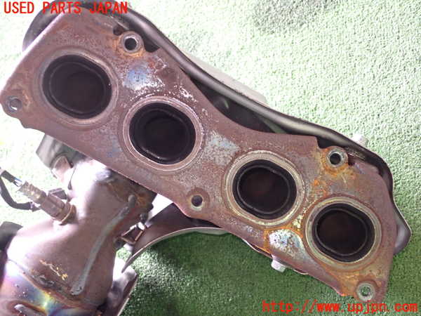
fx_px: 499
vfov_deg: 35.1
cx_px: 210
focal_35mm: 41
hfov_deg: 45.8
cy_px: 158
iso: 800
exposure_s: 1/40
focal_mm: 7.31
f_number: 2.8
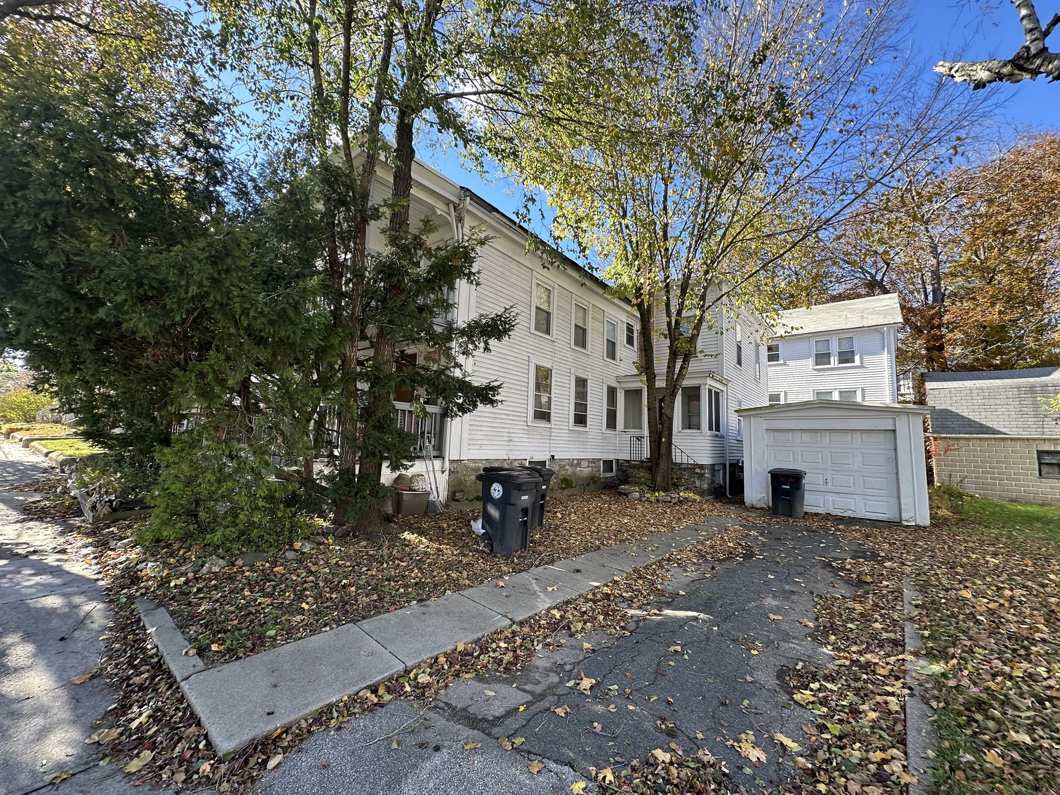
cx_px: 530
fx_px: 429
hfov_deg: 102.1
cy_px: 398
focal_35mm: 14
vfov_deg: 85.7
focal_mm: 2.22
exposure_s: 1/186
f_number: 2.2
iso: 40
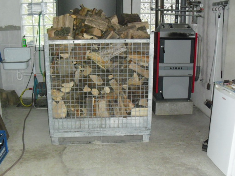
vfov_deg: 32.9
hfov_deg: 42.9
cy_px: 92
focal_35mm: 44
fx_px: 299
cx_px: 109
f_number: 3.1
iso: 400
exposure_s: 1/60
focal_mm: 6.3
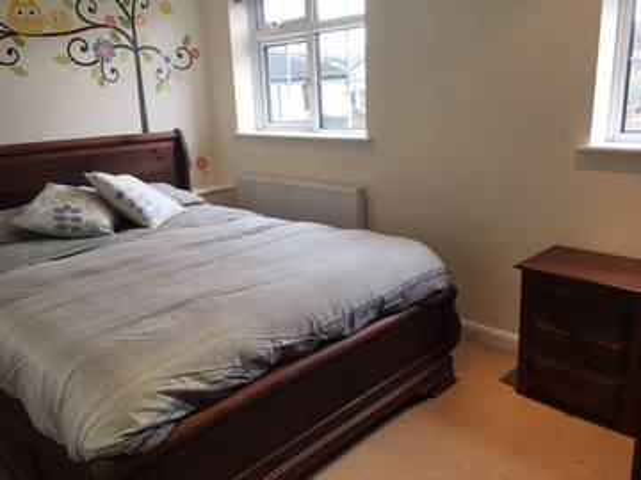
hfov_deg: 61.7
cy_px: 240
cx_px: 320
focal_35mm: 29
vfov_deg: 48.2
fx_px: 537
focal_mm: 4.15
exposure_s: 1/33
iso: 40
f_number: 2.2
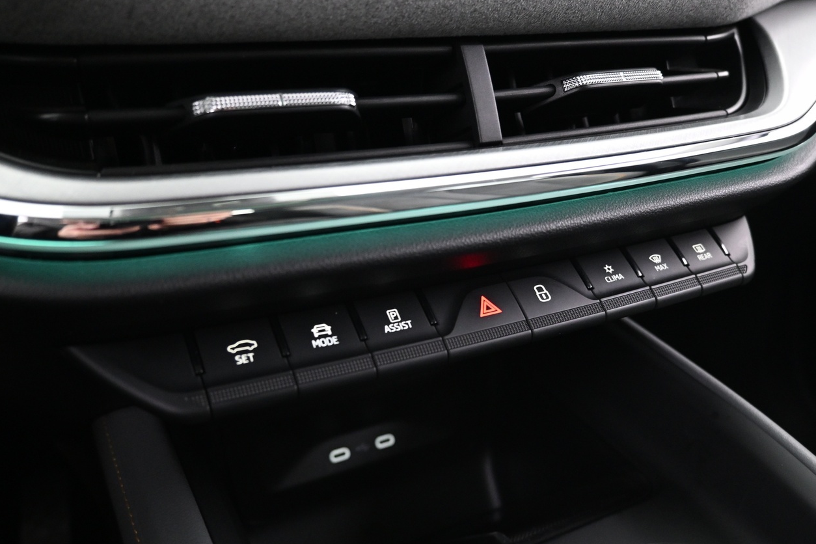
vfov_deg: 42.3
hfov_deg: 60.2
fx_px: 703
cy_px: 293
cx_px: 431
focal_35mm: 31
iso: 1600
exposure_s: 1/10
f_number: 3.5
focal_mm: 16
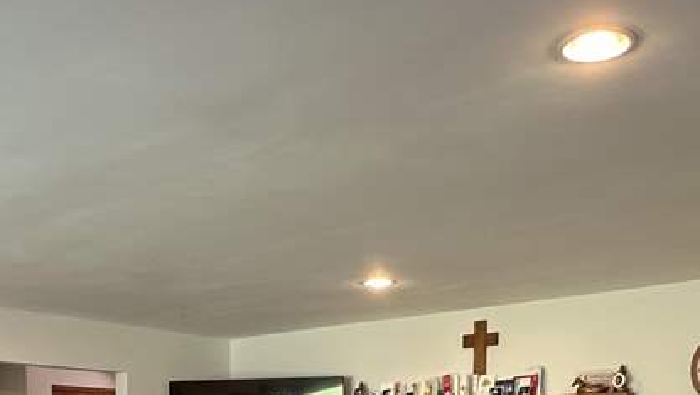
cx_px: 322
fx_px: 873
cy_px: 496
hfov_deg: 43.7
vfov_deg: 23.0
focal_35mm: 47
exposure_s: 1/60
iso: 200
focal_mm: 2.22
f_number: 2.2
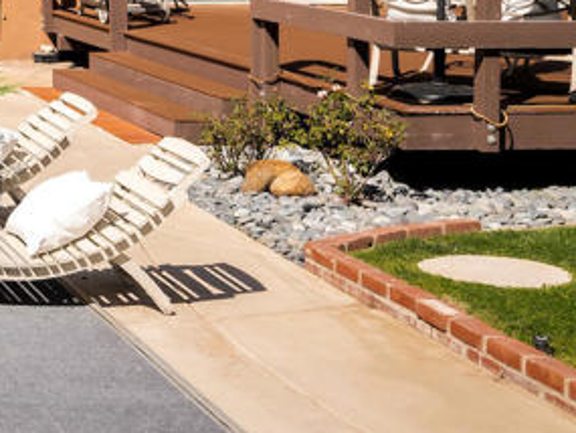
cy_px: -147
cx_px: -370
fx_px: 1382
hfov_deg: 19.4
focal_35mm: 83
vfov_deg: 16.7
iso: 64
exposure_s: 1/250
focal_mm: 24
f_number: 10
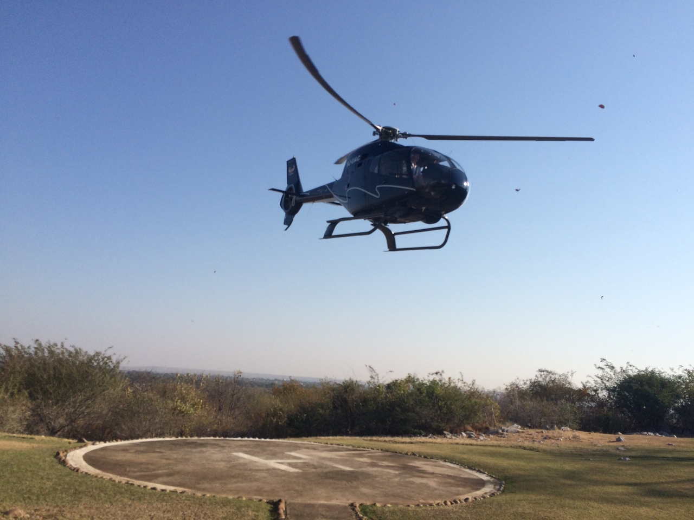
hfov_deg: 61.7
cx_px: 347
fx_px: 581
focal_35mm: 29
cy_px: 260
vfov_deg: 48.2
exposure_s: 1/2933
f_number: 2.2
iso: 32
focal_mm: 4.15
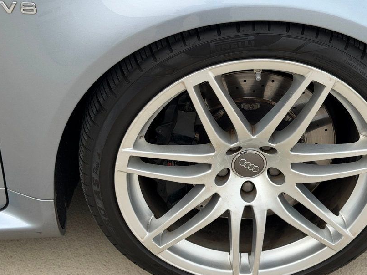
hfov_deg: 31.6
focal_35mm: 61
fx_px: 647
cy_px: 153
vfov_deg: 24.0
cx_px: 217
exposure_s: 1/1642
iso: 64
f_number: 1.78
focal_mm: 6.76
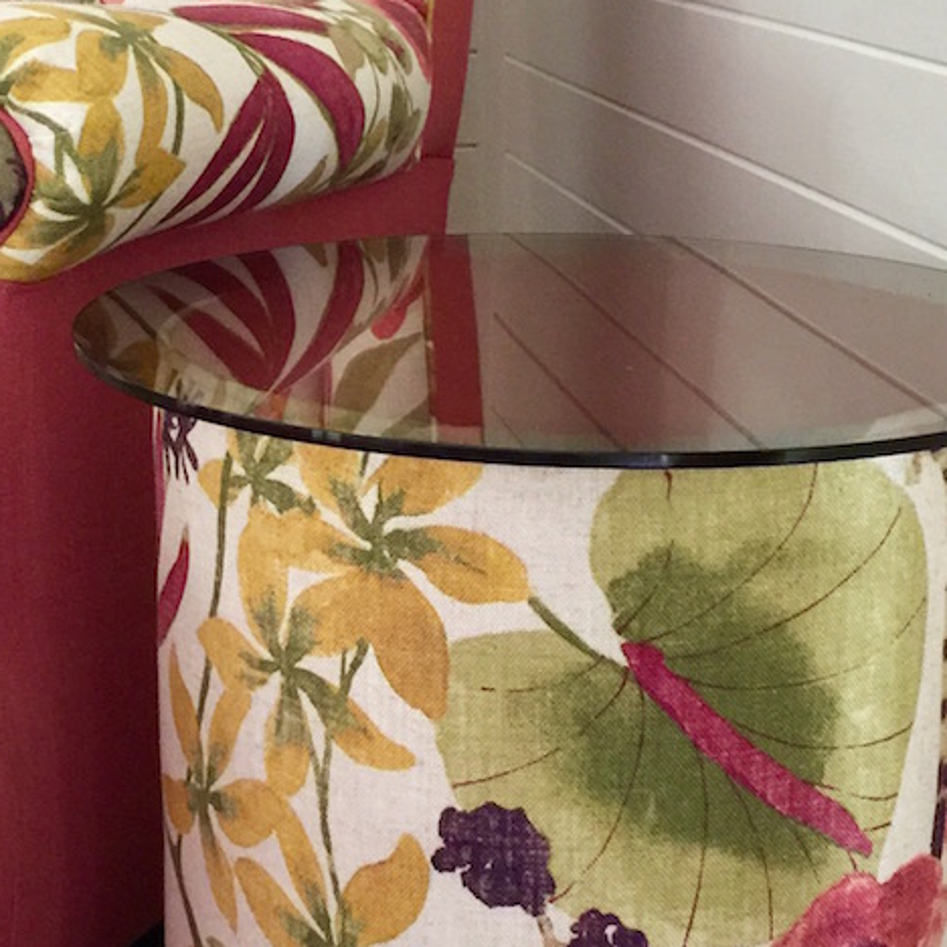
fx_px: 2259
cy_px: 418
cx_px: 210
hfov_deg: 23.4
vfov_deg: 23.7
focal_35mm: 73
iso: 100
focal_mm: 4.15
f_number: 2.2
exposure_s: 1/10
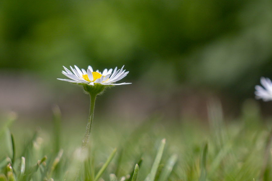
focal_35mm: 110
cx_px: 205
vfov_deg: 12.5
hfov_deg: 18.5
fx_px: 829
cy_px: 76
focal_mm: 45
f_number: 1.4
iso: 100
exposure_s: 1/250
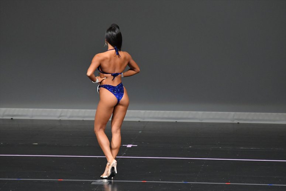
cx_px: 143
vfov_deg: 4.0
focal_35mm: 345
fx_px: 2740
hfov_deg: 6.0
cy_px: 96
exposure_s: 1/400
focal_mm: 230
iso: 4000
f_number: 5.6
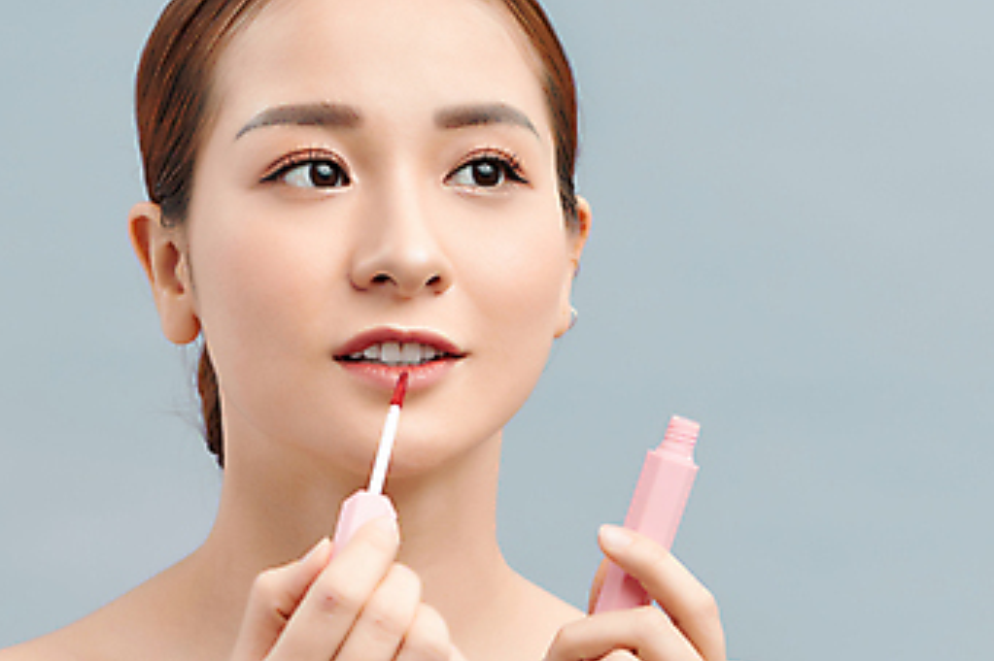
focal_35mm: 185
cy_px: 335
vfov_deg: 7.4
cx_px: 379
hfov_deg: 11.1
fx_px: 5105
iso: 200
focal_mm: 105
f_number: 5.6
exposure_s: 1/160
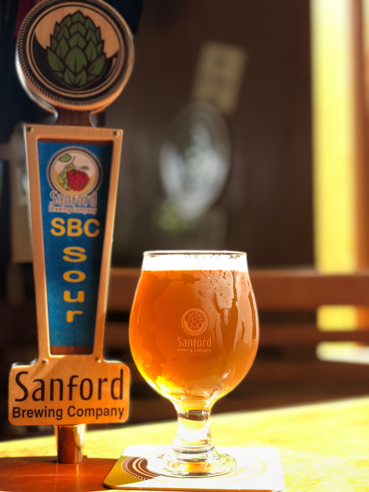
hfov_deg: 28.0
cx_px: 184
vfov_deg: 36.8
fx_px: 739
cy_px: 246
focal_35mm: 52
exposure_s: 1/120
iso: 16
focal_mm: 6
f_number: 2.4
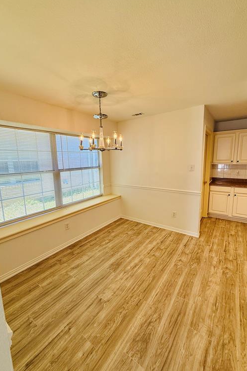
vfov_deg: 100.4
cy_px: 184
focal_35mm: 15
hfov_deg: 77.3
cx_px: 123
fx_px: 154
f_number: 2.2
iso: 64
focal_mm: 2.22
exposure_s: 1/120
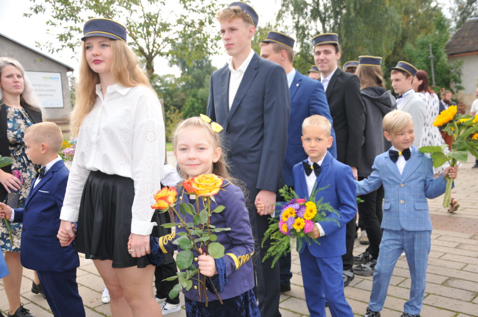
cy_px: 158
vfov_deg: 36.8
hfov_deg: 53.2
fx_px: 477
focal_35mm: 36
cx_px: 239
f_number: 3.8
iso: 200
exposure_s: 1/250
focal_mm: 24
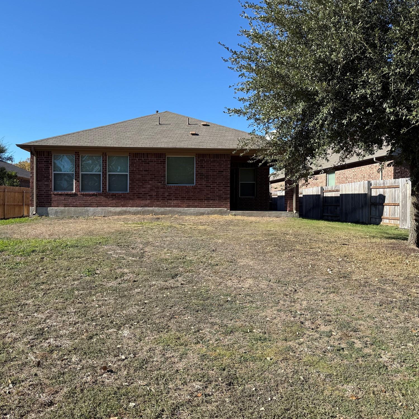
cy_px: 208
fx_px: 397
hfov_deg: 55.3
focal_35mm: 29
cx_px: 174
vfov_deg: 55.6
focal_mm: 6.76
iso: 80
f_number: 1.78
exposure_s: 1/3021
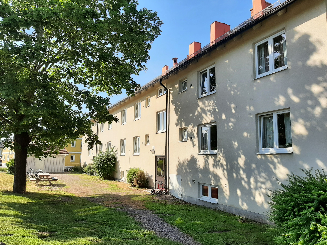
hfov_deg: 67.3
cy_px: 122
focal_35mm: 26
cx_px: 164
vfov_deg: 53.1
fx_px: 246
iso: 40
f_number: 1.7
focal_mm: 3.93
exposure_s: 1/2008
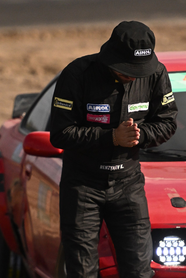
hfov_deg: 2.4
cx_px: 106
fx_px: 4487
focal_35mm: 579
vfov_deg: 3.6
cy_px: 158
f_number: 2.8
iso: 1600
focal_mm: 180
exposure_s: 1/32000
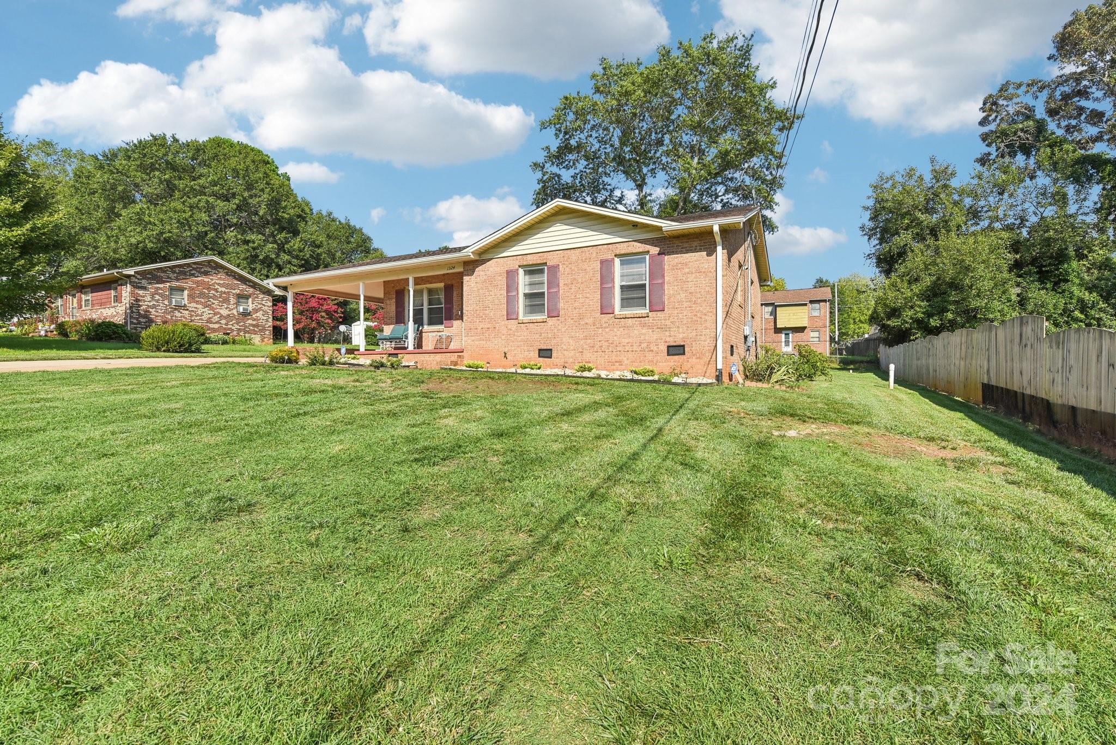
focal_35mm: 16
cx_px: 558
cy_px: 372
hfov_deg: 96.7
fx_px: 496
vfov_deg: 73.8
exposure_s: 1/500
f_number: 9
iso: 200
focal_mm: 16
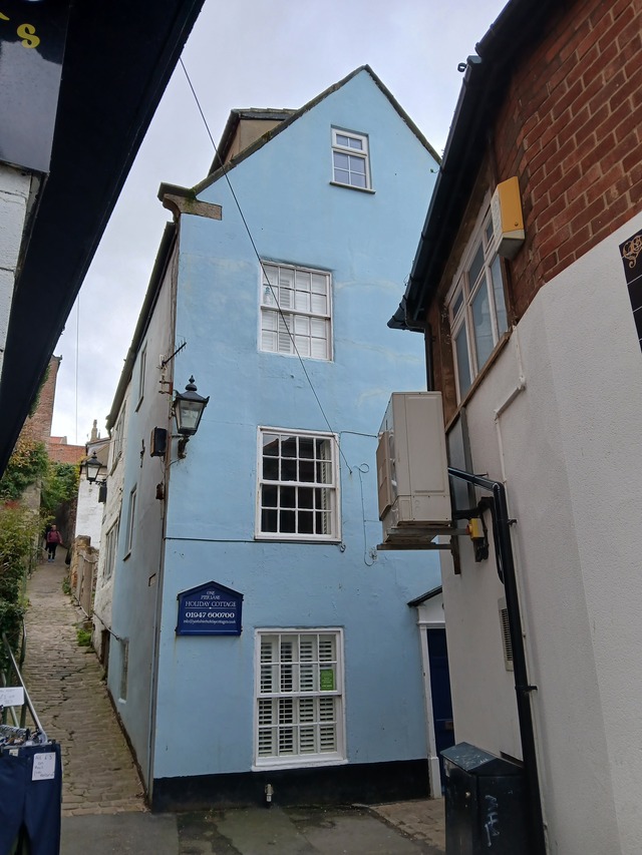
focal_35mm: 26
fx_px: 643
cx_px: 321
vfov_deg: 67.3
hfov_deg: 53.1
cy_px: 428
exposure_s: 1/100
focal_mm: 3.98
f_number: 1.8
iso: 20
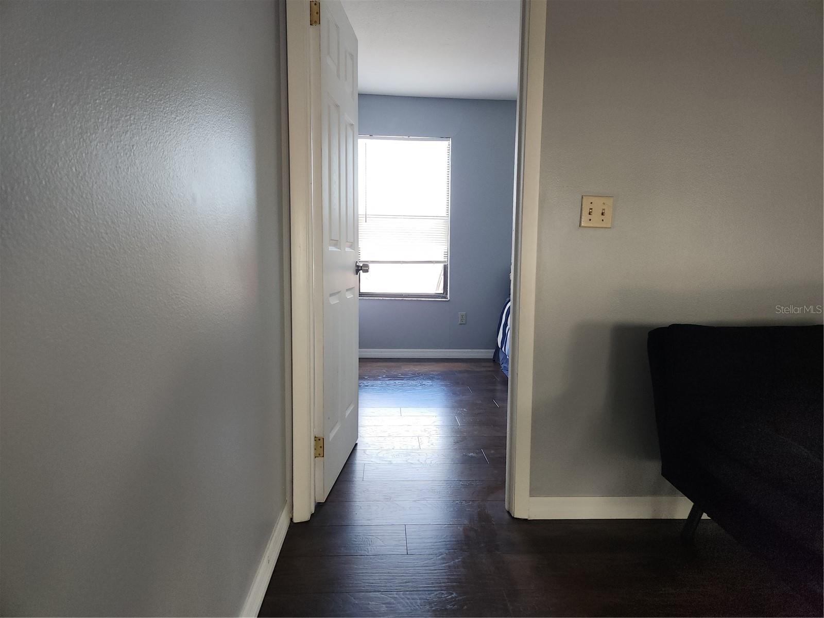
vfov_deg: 58.9
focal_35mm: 23
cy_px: 309
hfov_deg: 73.9
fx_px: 547
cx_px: 412
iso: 125
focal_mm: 5.4
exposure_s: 1/180
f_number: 1.8
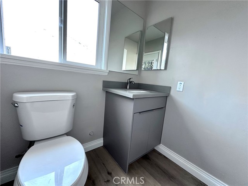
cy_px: 93
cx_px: 124
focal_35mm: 14
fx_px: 100
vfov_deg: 85.7
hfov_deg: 102.1
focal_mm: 2.22
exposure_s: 1/120
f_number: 2.2
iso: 250
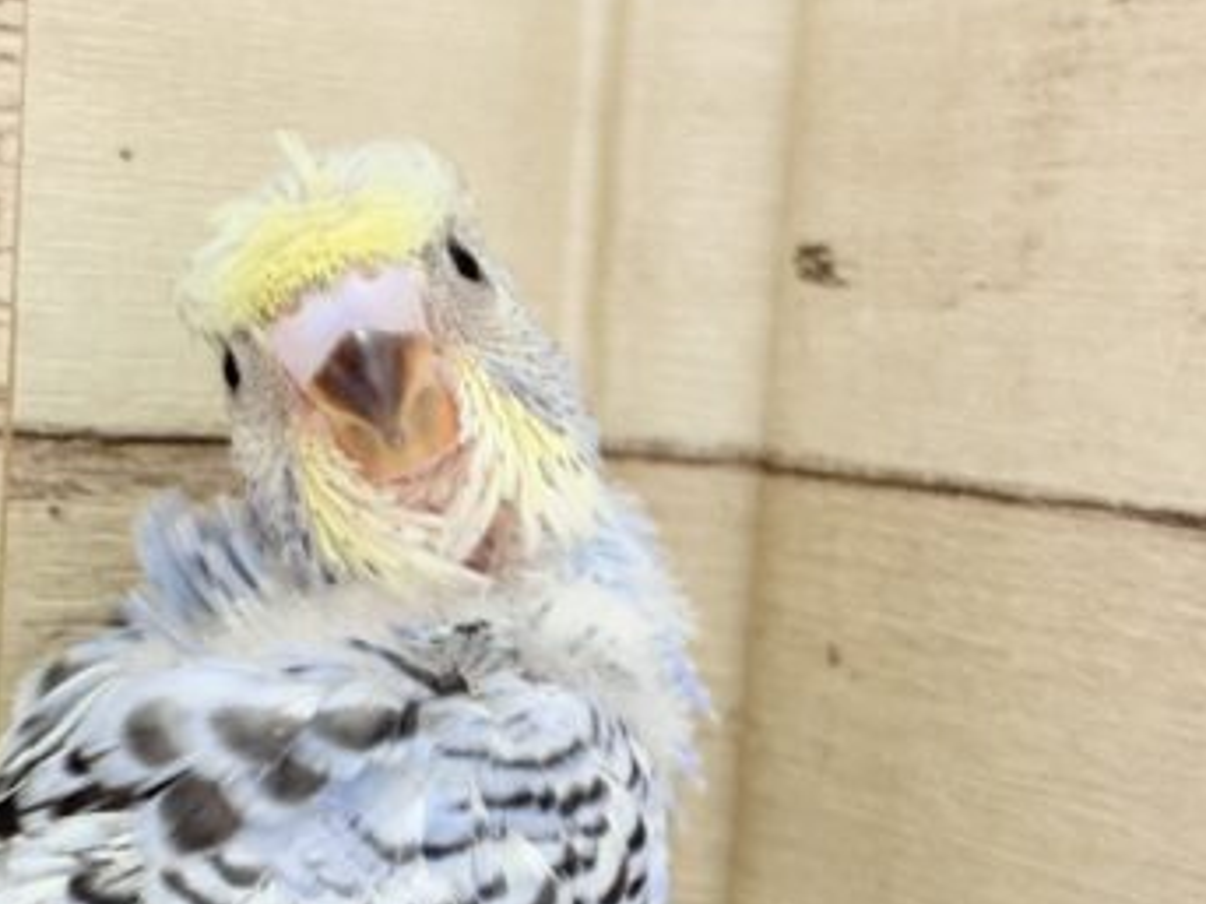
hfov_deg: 20.0
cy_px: 640
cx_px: 204
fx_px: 3378
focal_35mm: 97
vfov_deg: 15.2
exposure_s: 1/33
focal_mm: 5.96
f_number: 1.6
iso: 125
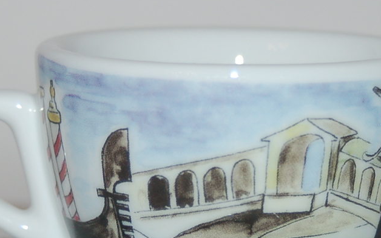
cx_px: 241
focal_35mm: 183
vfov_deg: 7.1
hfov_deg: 11.4
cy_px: 217
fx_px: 1899
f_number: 4.8
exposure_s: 1/60
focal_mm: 50
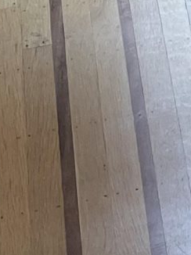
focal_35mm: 184
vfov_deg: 10.7
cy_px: 97
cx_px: 629
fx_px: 1355
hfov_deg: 7.0
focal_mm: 4.2
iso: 125
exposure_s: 1/120
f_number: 1.6
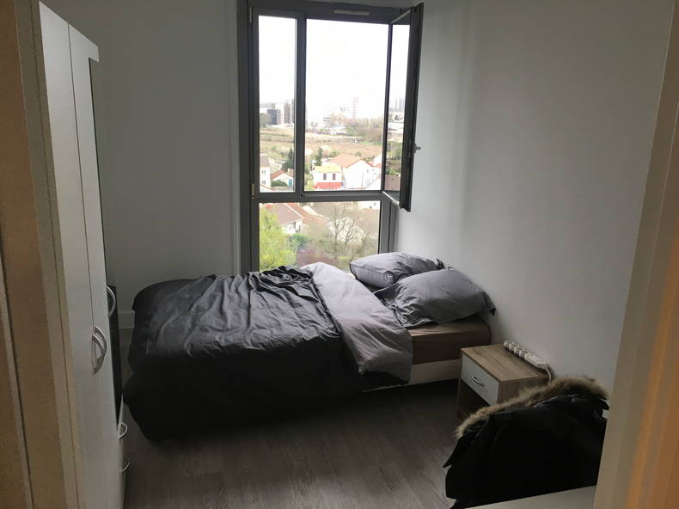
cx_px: 340
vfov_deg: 48.2
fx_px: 569
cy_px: 254
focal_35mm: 29
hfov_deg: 61.7
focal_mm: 4.15
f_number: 2.2
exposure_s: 1/33
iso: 32
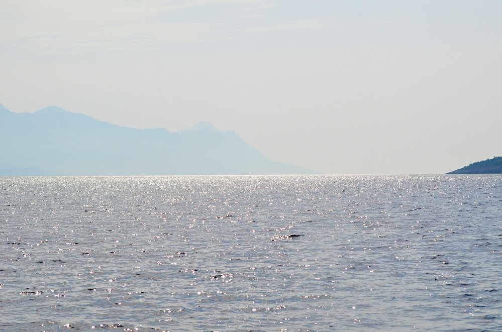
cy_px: 166
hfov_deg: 19.5
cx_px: 251
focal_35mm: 105
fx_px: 1461
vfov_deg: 13.0
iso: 400
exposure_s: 1/4000
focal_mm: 70
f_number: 5.6
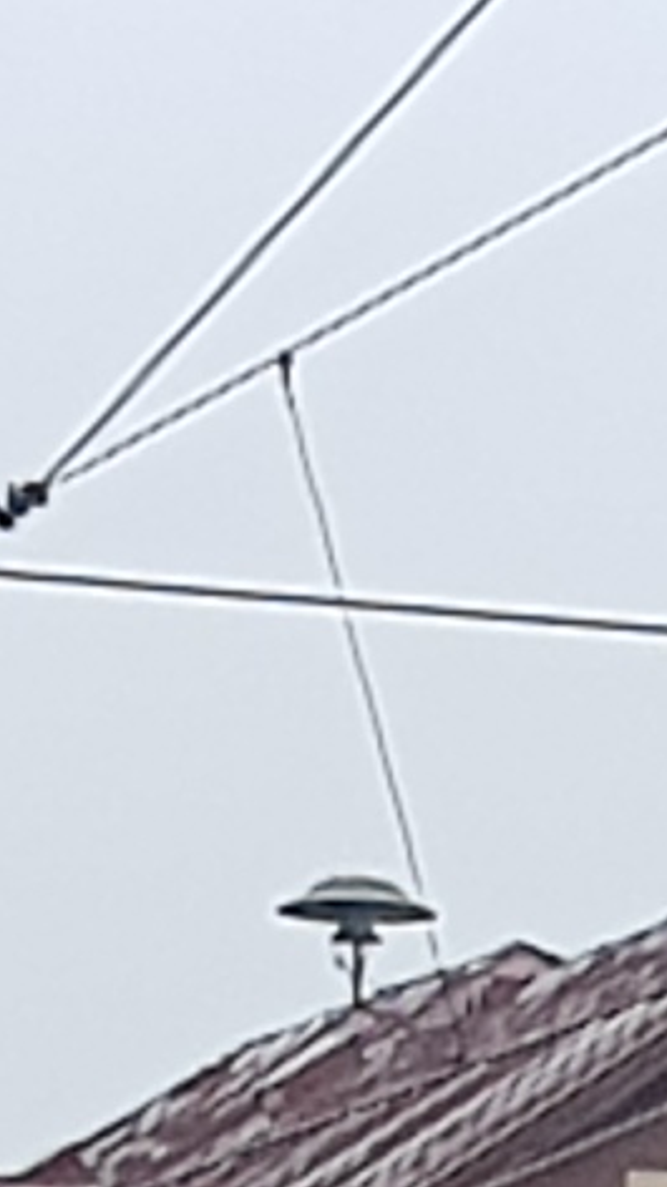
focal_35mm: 242
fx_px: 7620
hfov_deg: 4.4
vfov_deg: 8.0
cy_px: 3108
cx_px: 3275
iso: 40
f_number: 1.7
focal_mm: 4.2
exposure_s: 1/660
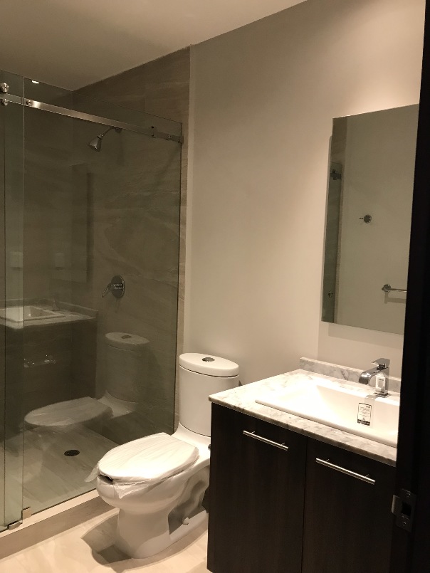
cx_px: 215
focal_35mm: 28
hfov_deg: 49.8
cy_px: 286
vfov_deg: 63.4
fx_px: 464
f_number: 1.8
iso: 40
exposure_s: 1/17
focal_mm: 3.99
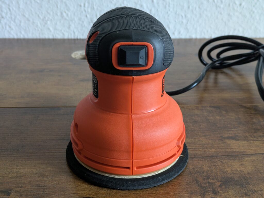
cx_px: 132
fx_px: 389
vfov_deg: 28.6
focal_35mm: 51
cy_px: 99
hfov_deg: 37.5
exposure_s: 1/25
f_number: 1.89
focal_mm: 5.43
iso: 268
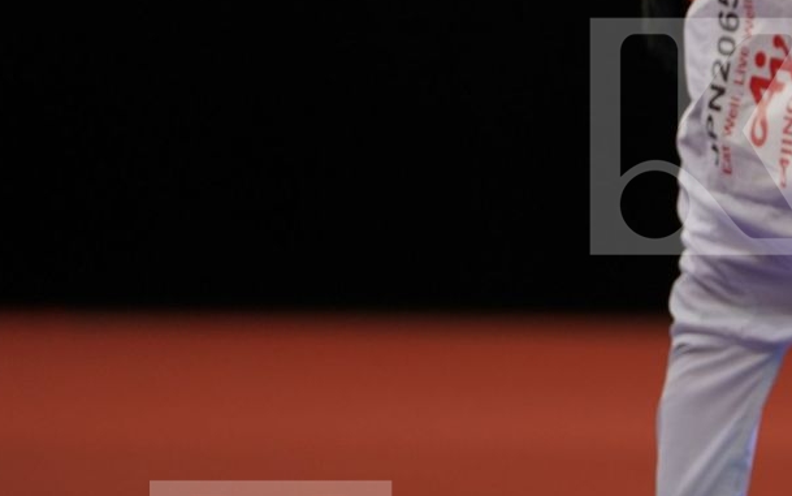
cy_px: 137
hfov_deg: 3.8
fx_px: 11767
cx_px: 1152
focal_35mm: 545
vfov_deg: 2.4
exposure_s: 1/1000
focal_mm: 181
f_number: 2.8
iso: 640
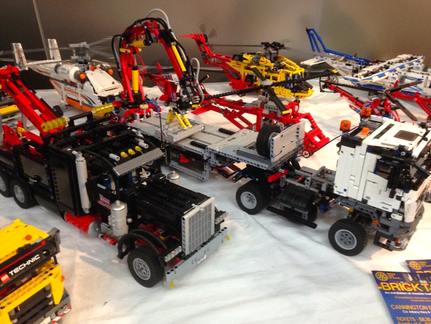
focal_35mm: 33
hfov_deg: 55.4
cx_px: 216
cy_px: 162
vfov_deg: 42.9
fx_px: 411
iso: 160
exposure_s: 1/20
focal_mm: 4.12
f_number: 2.4
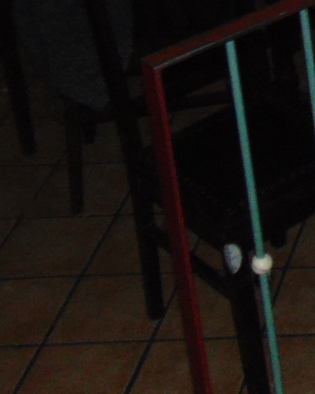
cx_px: 660
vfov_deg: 14.2
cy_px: -188
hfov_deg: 10.9
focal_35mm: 127
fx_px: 1480
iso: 200
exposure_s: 1/30
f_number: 3
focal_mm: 4.5
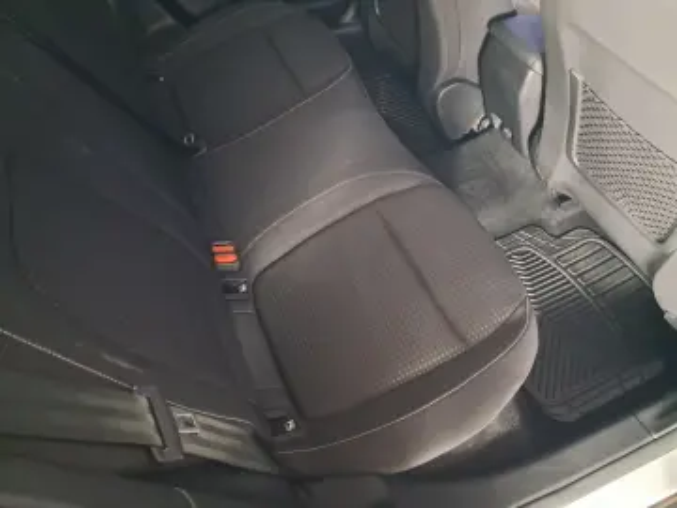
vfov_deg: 51.4
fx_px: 528
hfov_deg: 65.3
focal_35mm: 27
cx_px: 338
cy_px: 254
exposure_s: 1/10
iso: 2500
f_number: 1.8
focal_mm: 4
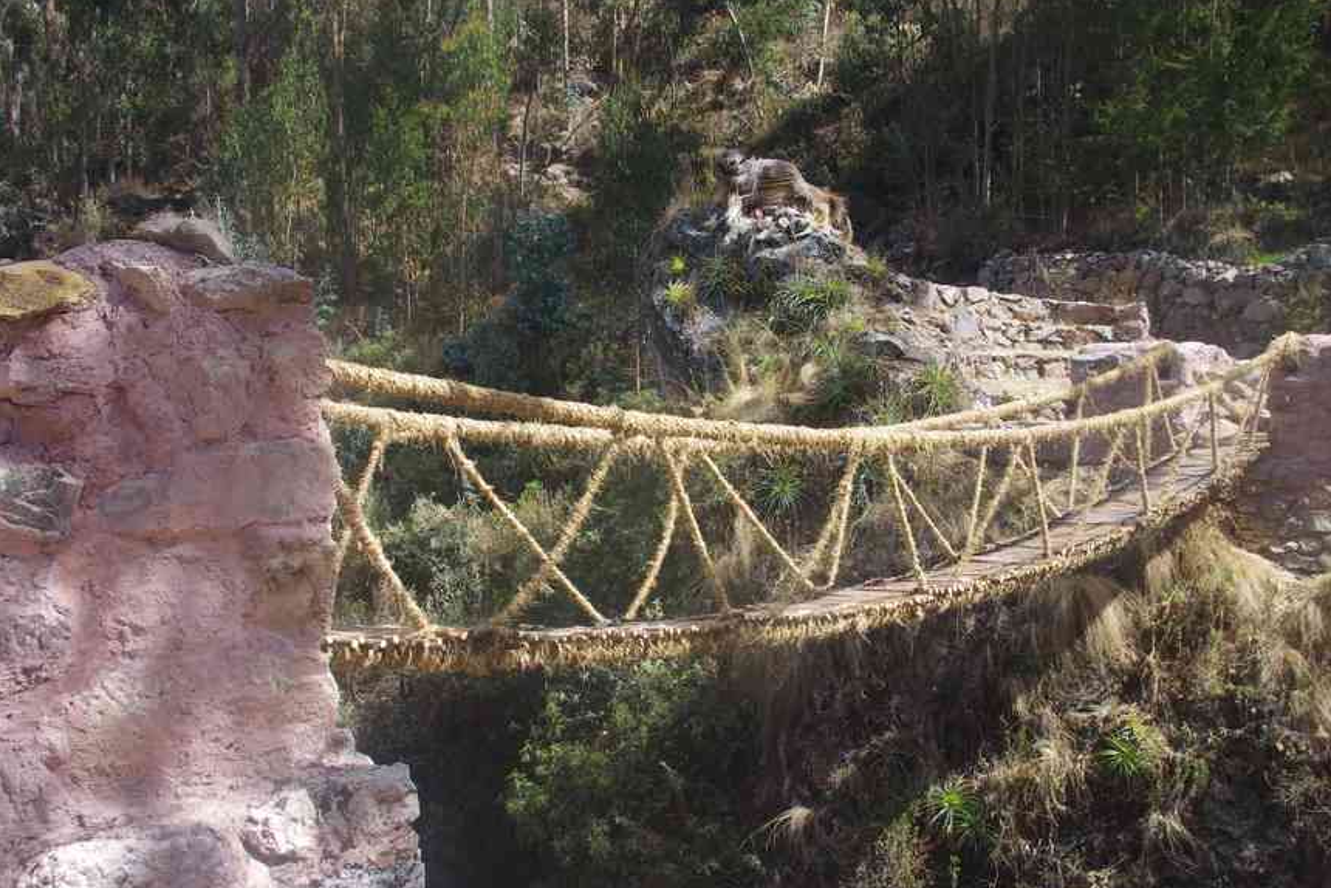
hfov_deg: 52.4
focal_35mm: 37
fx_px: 1353
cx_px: 671
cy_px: 450
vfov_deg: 36.4
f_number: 10
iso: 200
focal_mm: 21
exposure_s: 1/50
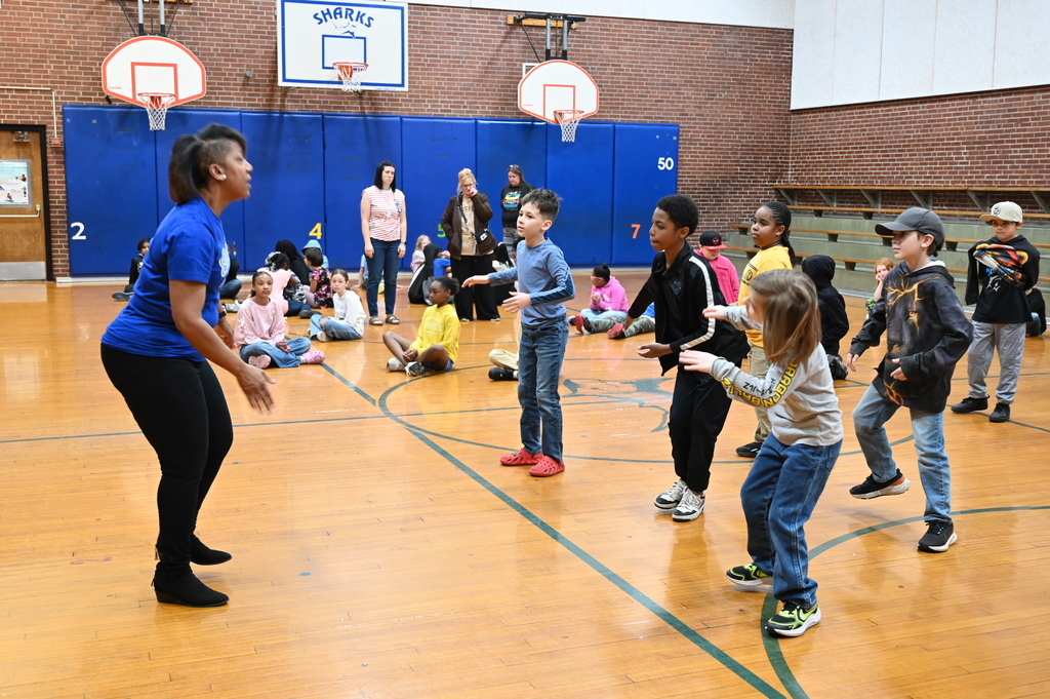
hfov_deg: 50.7
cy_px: 350
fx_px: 1107
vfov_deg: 35.0
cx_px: 525
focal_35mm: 38
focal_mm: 38
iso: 3200
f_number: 4
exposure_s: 1/100
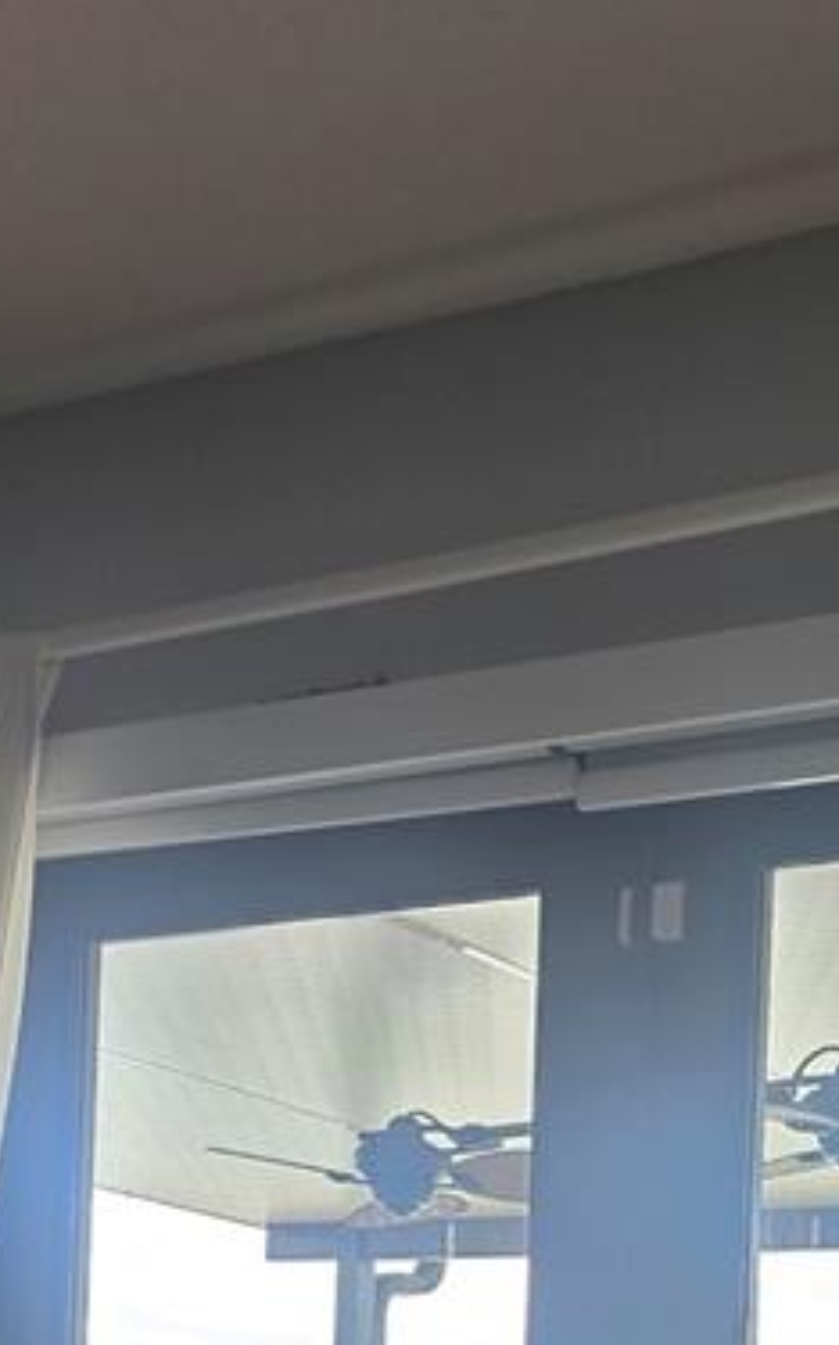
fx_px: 2857
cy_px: 1675
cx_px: 789
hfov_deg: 16.4
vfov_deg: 23.8
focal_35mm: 78
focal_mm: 6.3
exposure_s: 1/100
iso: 64
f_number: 1.7
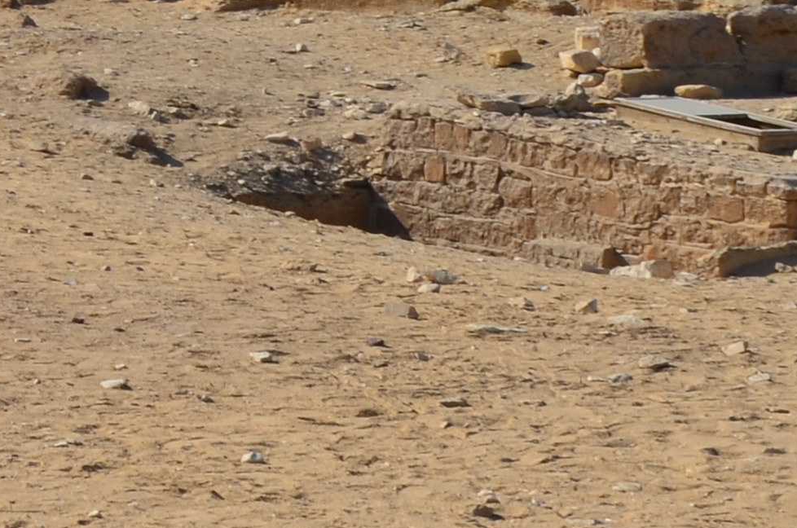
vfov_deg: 9.9
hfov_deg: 14.6
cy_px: -158
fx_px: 3005
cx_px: -164
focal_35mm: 136
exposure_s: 1/200
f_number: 13
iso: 100
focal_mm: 18
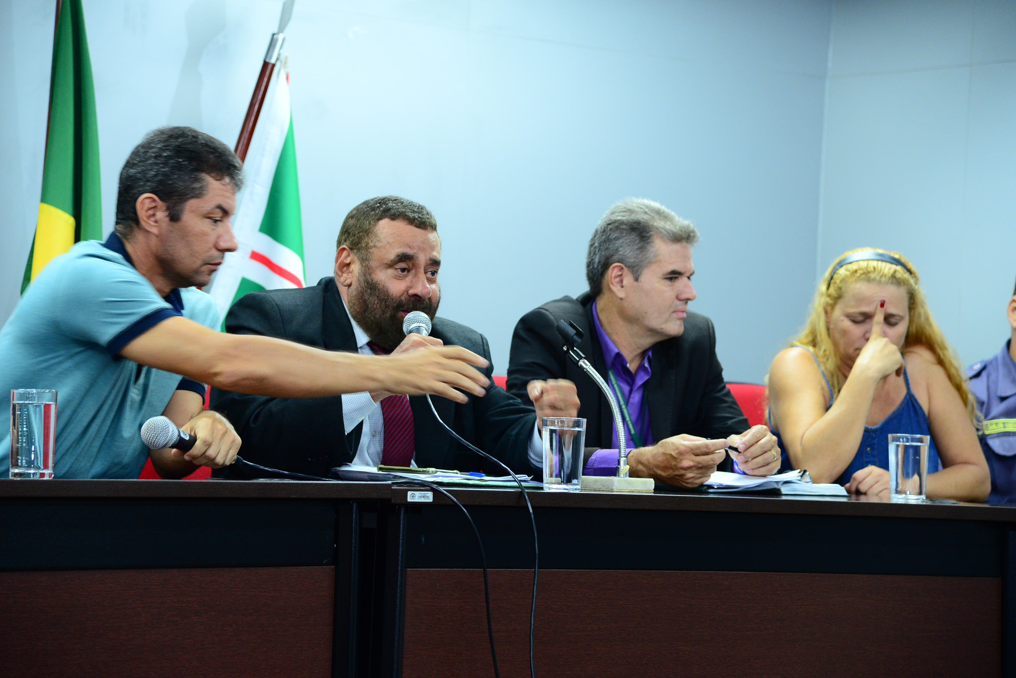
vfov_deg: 14.0
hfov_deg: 20.8
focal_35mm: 98
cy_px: 339
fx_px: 2767
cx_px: 508
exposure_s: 1/60
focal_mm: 98
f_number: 4.5
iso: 1600
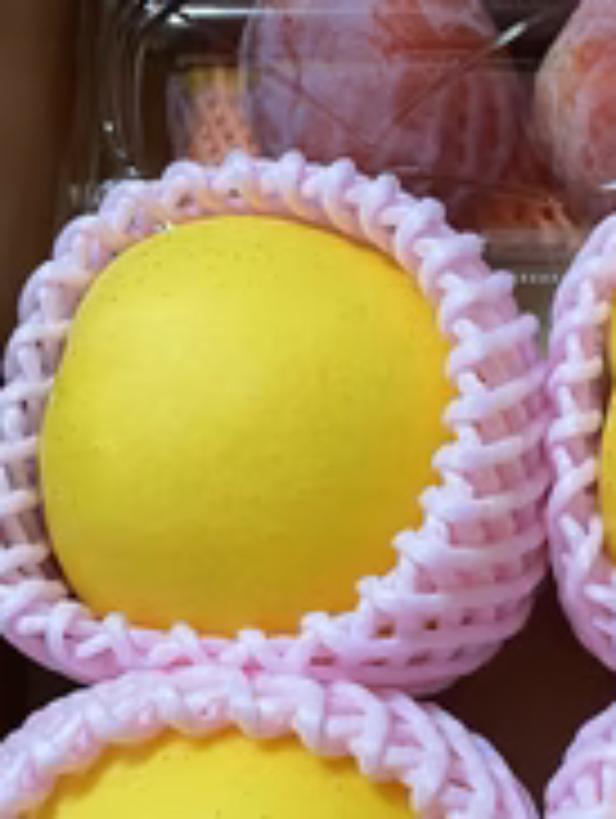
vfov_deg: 33.7
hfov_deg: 25.2
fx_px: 1349
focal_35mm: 57
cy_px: 432
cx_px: 504
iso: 100
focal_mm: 4.2
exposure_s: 1/50
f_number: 1.6
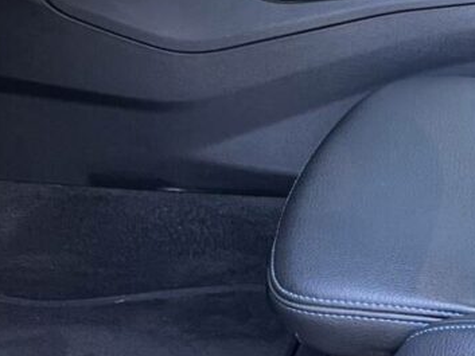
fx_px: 1551
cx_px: 696
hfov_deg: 16.1
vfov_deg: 12.6
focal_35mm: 113
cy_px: -137
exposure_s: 1/71
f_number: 1.6
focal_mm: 5.1
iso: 125
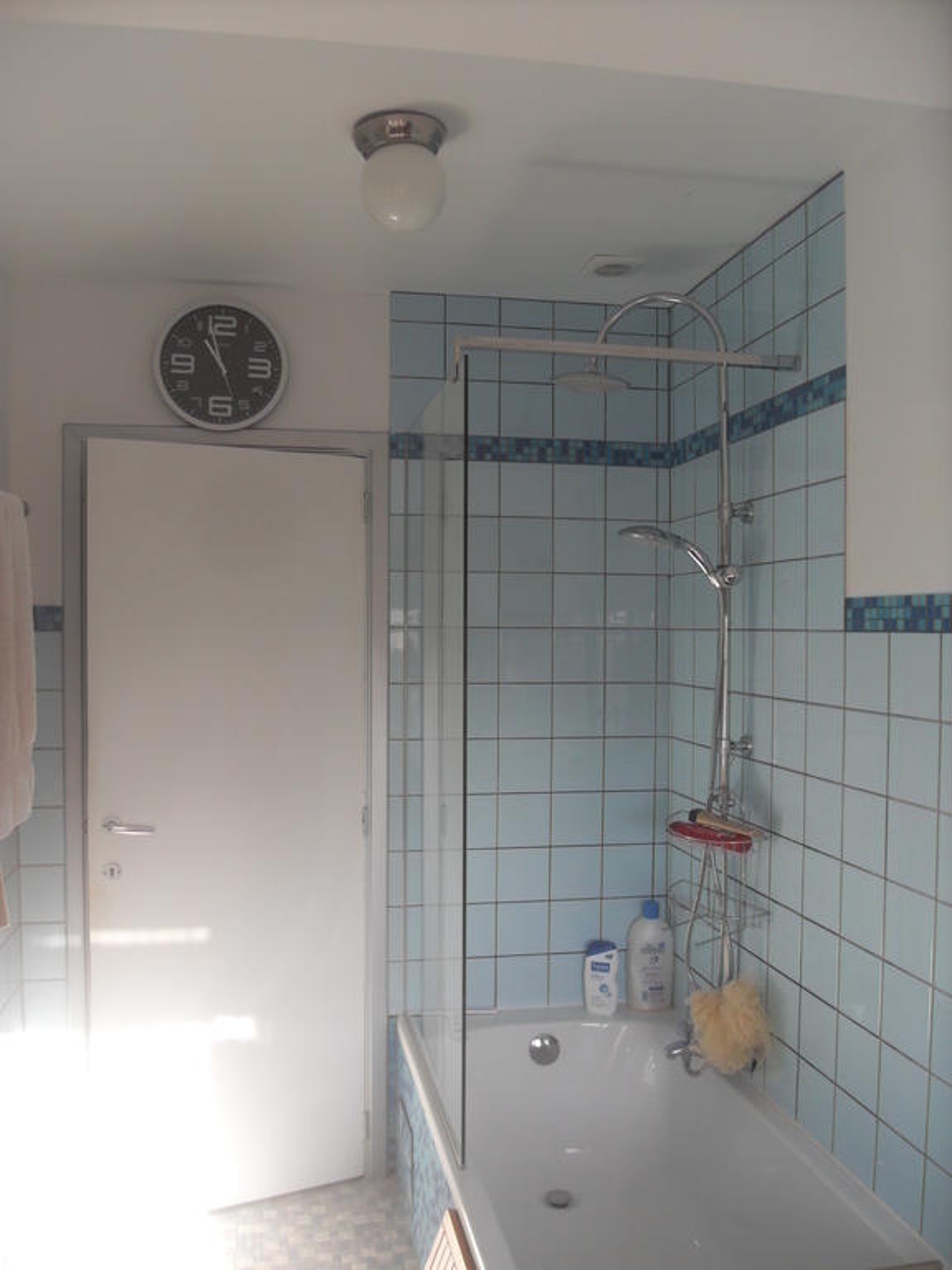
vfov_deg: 63.4
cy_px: 635
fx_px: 1027
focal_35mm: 28
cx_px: 476
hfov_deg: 49.7
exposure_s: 1/125
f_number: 2.8
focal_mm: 6
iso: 80
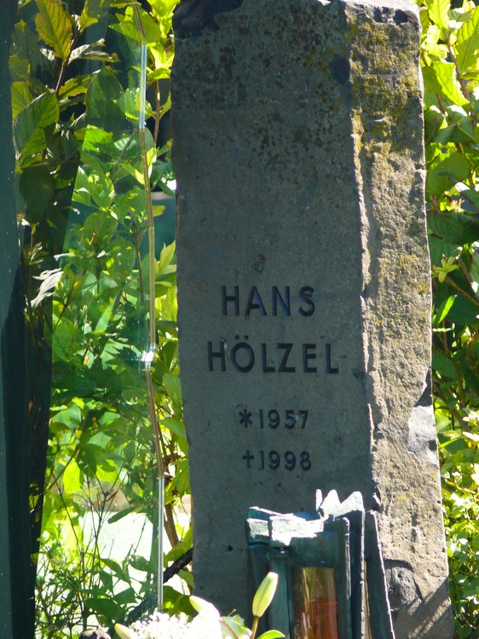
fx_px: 7753
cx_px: 240
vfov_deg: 4.7
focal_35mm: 420
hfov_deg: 3.5
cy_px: 320
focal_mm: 88.8
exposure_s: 1/125
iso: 200
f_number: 3.7
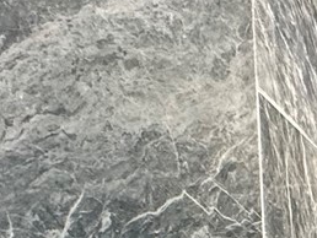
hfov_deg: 12.9
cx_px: 816
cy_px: 683
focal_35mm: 104
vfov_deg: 10.6
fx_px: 953
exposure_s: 1/60
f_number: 2.2
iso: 200
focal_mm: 2.22
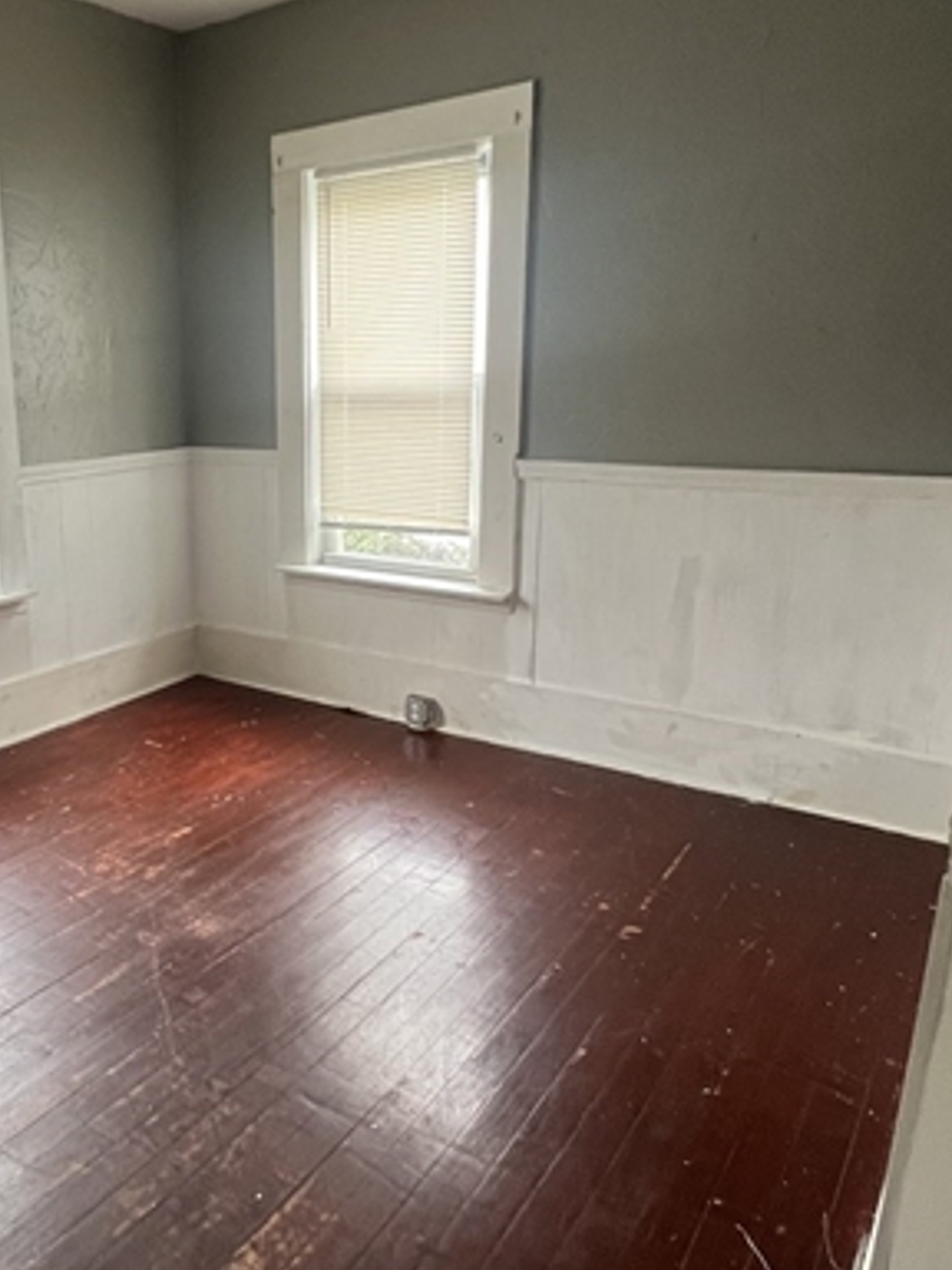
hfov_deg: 51.0
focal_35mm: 26
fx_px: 953
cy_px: 652
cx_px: 245
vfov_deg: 67.3
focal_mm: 1.57
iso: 250
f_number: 1.8
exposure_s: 1/60
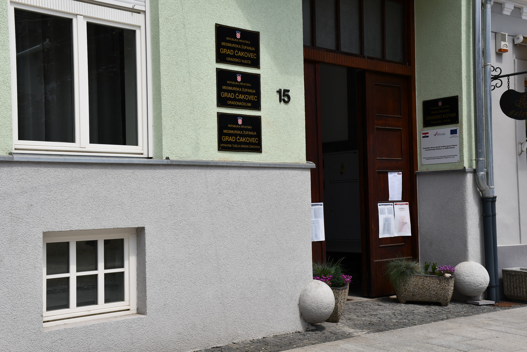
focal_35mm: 48
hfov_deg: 41.1
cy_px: 176
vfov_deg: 28.1
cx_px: 264
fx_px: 703
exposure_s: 1/250
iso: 100
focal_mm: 32
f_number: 10
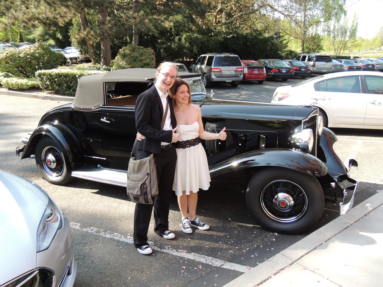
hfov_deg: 60.0
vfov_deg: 46.8
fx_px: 332
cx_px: 192
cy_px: 144
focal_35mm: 30
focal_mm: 5.3
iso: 100
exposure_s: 1/160
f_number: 3.1
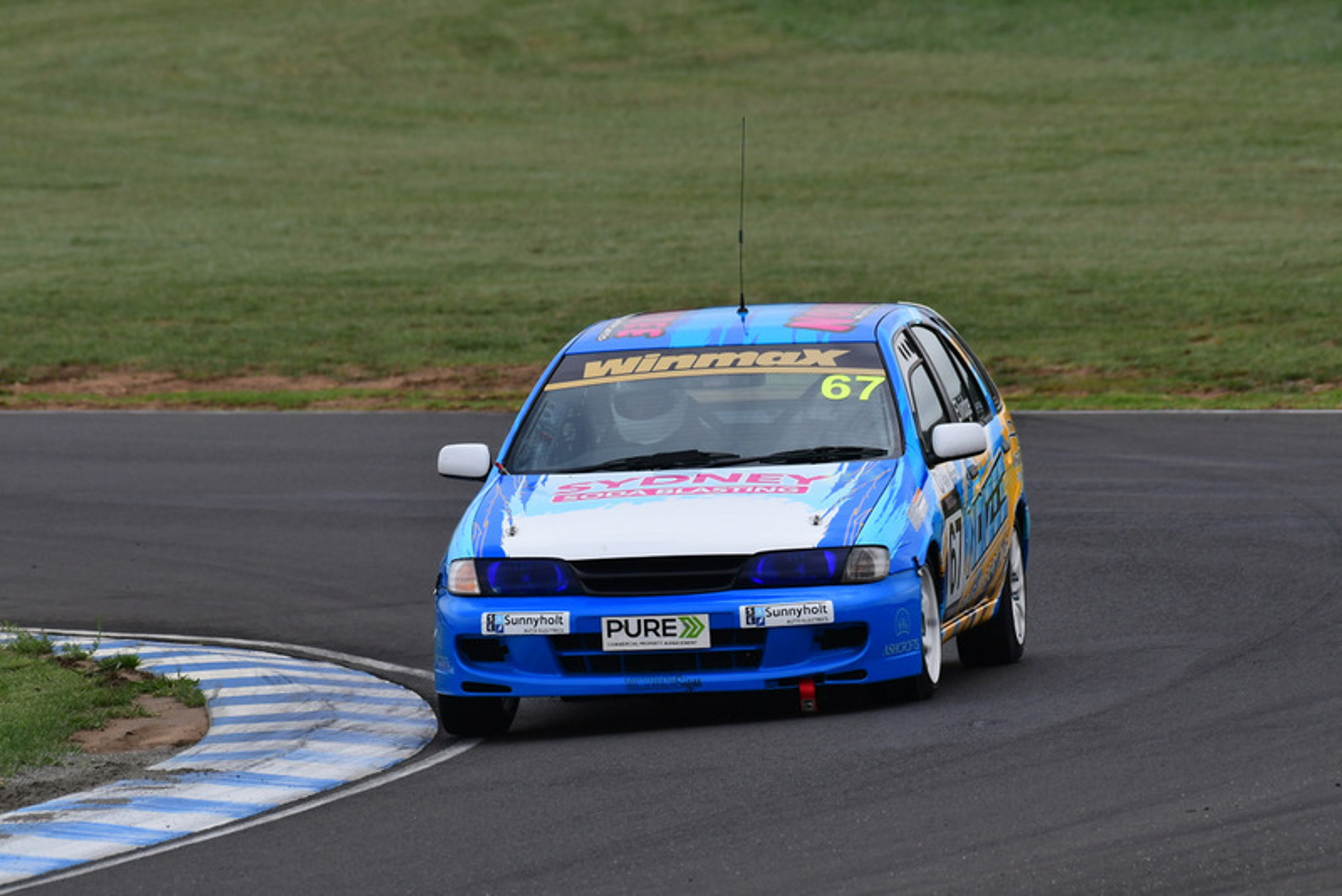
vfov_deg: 1.8
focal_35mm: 750
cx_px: 671
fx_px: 27967
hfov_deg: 2.7
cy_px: 448
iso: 500
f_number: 10
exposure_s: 1/640
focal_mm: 500
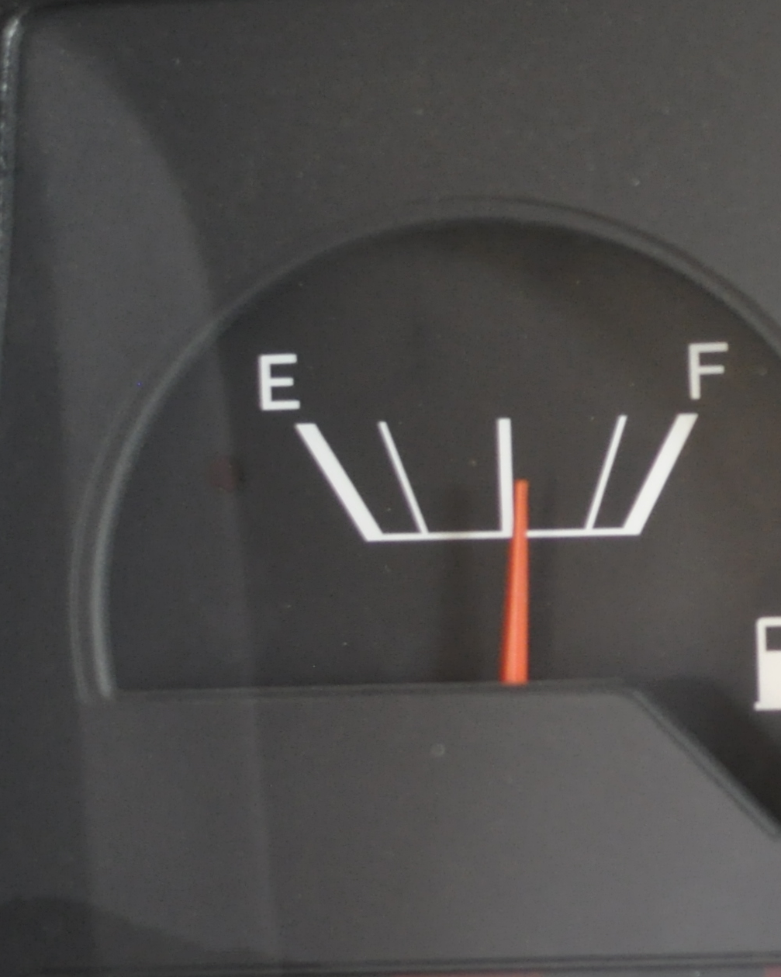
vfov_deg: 11.5
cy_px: 664
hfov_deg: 8.8
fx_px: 4843
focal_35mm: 168
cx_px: 1435
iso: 1000
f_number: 2.8
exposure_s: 1/30
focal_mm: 35
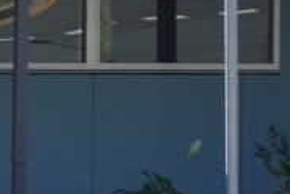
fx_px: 2698
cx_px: -519
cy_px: 15
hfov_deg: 5.8
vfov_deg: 4.1
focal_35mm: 335
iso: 125
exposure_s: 1/320
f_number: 4
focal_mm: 21.59
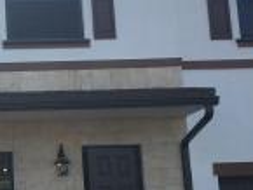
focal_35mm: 80
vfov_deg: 18.4
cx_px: -16
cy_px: 136
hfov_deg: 23.1
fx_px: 585
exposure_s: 1/1054
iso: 25
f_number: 2.2
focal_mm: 4.15
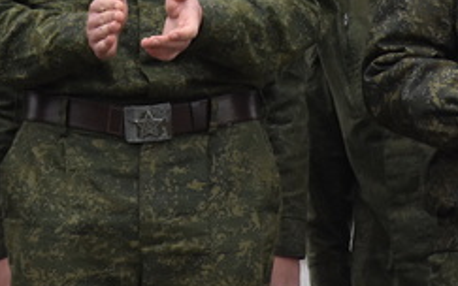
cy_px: -166
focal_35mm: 547
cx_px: 172
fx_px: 6829
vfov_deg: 2.4
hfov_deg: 3.8
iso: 800
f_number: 8
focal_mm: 116
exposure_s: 1/400
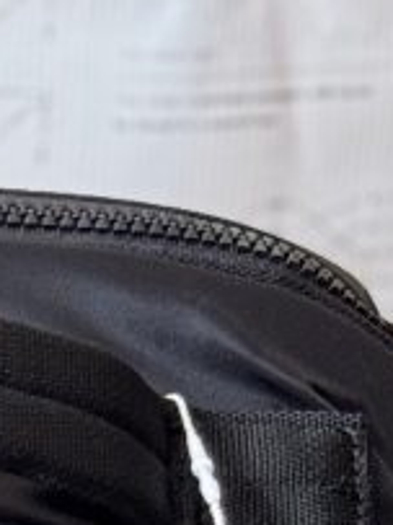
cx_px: -745
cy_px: 890
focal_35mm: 341
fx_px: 5167
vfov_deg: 5.7
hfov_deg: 4.2
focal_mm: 6.76
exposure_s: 1/60
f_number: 1.78
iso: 160
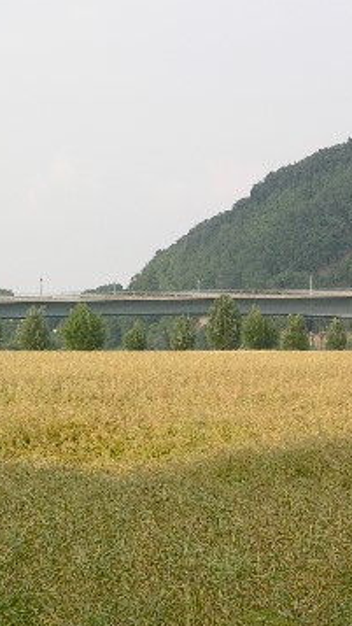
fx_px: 2437
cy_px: 265
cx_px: 74
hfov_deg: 8.2
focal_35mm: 147
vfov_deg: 14.6
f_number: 5.5
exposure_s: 1/132
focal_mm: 21
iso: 50
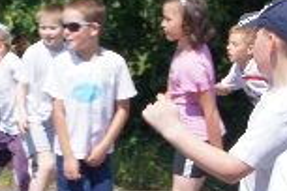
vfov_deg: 4.3
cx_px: -9
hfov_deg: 6.4
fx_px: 2574
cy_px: 20
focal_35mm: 323
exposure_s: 1/250
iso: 200
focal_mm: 55
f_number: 11
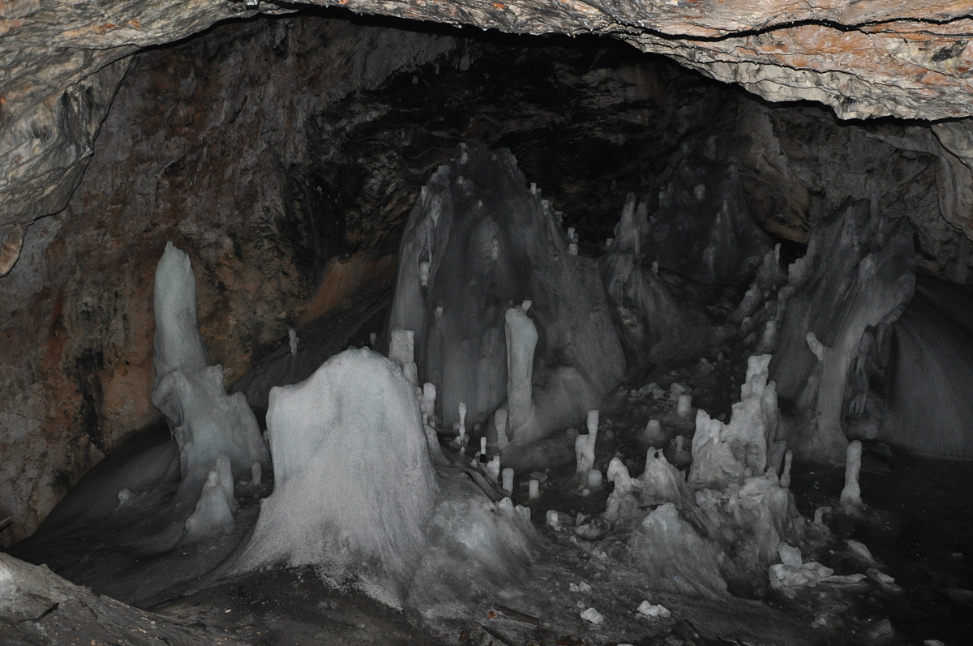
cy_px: 323
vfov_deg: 47.8
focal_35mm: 27
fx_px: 729
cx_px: 486
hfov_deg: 67.4
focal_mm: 18
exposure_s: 1/60
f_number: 3.5
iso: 800
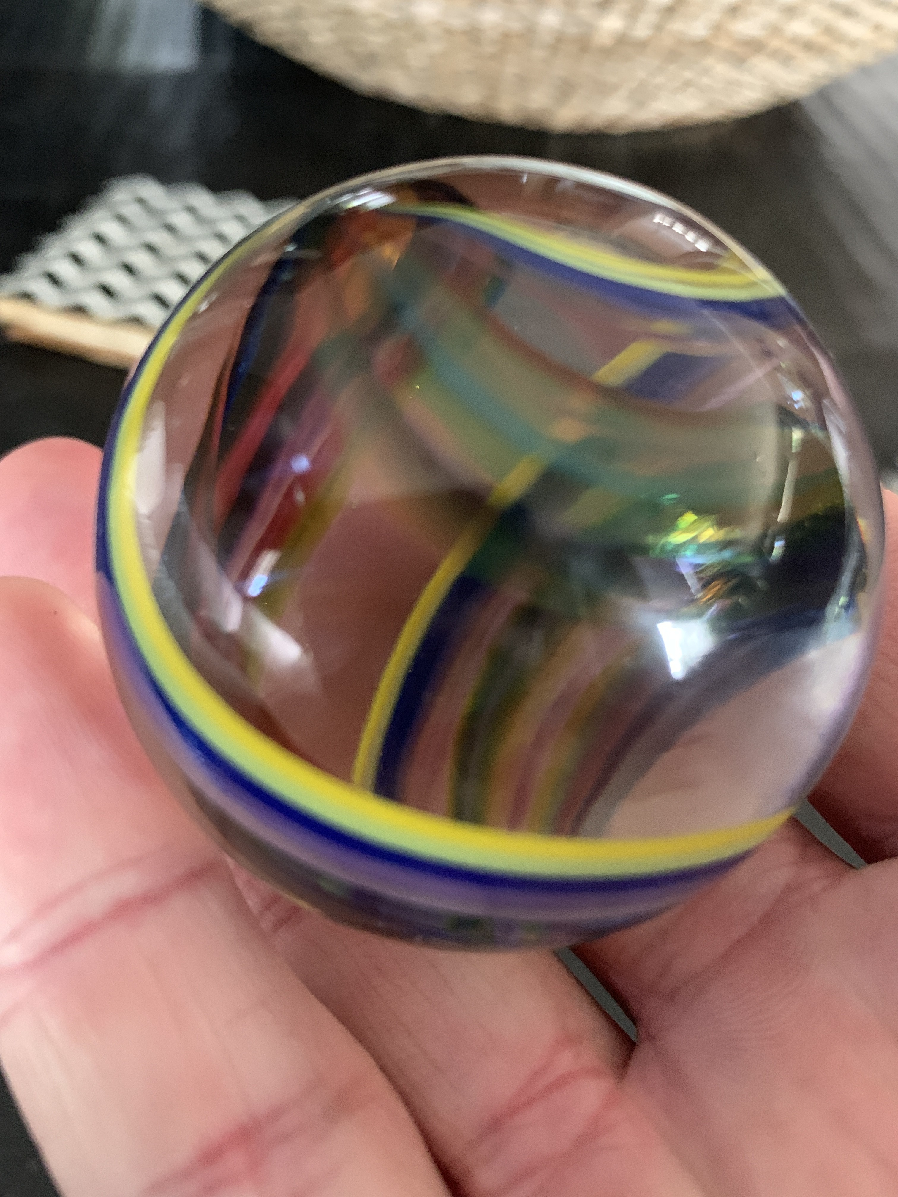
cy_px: 598
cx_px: 449
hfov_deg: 53.1
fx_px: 899
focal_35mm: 26
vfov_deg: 67.3
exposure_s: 1/30
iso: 500
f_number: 1.8
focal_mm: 4.25
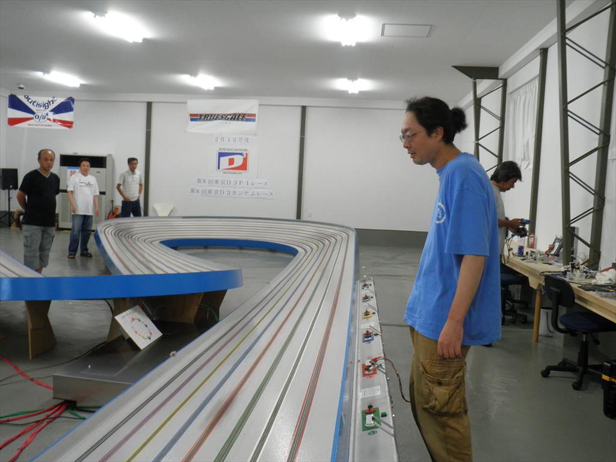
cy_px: 231
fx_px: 605
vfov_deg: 41.8
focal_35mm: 34
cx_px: 308
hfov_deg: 54.0
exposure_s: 1/25
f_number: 3.5
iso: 200
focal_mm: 6.1
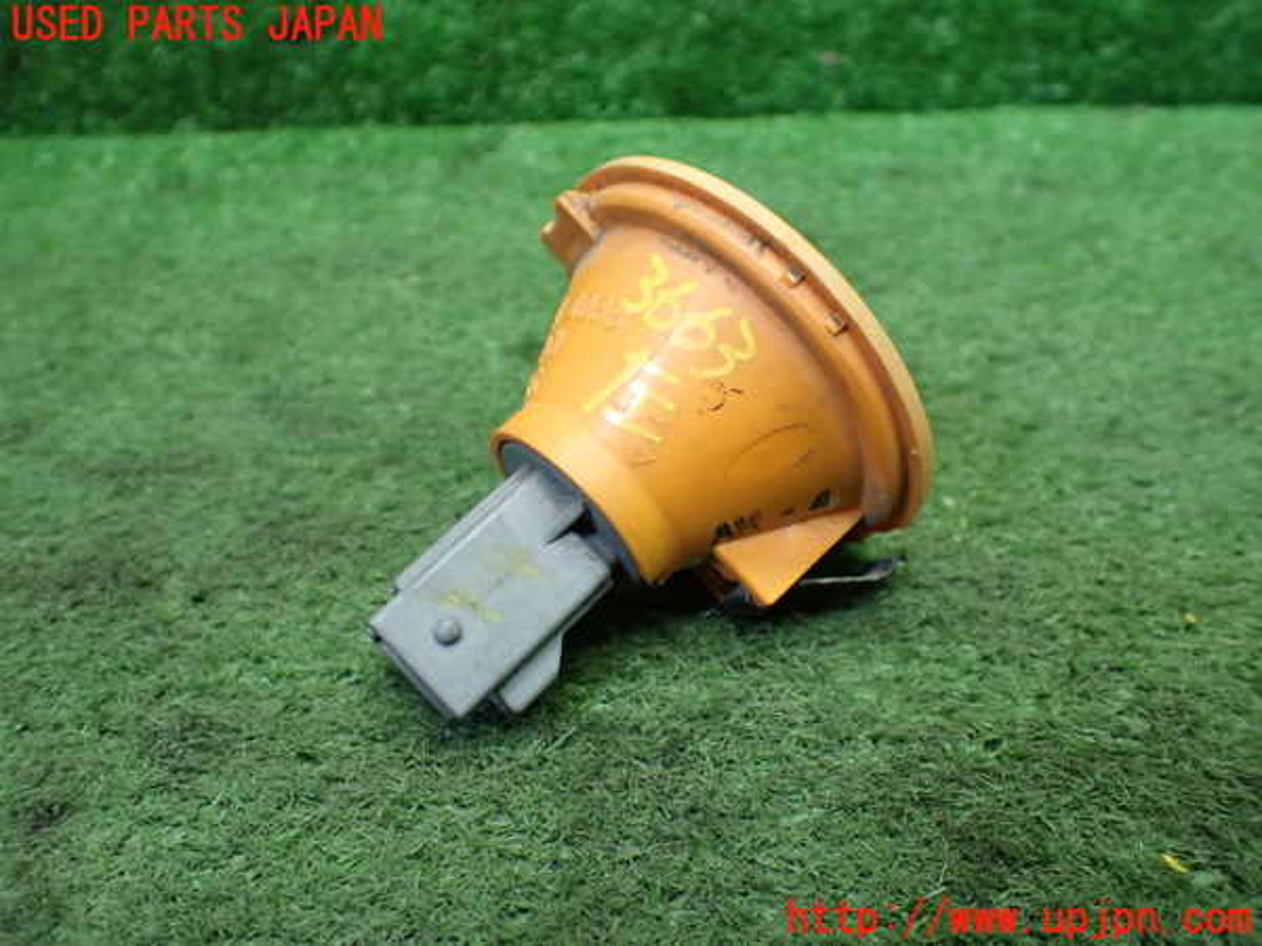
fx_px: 1094
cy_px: 473
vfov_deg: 46.8
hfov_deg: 60.0
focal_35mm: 30
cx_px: 631
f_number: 2.3
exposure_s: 1/125
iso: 800
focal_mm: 5.4
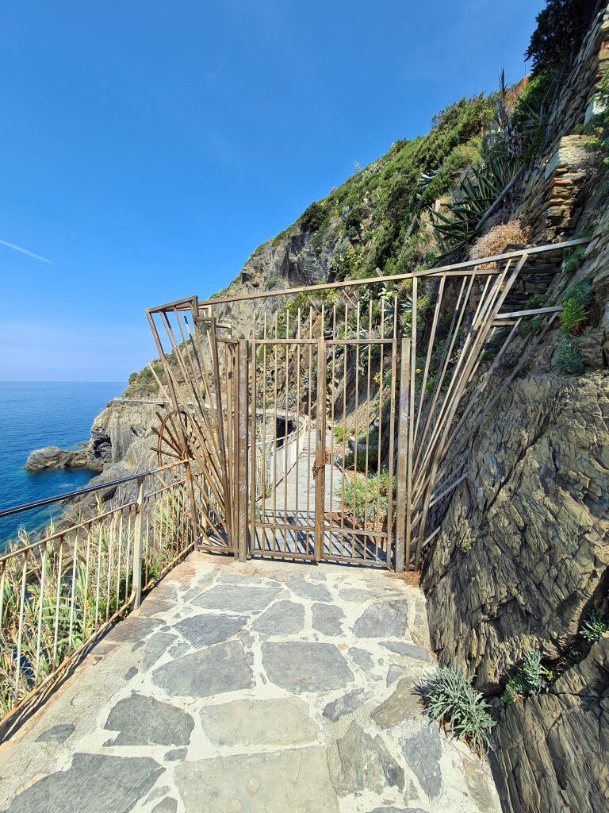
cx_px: 304
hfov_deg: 89.9
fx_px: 305
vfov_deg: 106.2
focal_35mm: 13
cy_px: 406
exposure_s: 1/1556
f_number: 2.2
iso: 64
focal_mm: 2.2
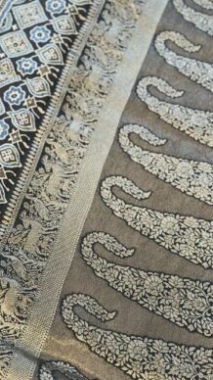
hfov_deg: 15.1
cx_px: 69
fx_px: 804
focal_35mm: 80
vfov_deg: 26.4
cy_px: 244
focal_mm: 6.86
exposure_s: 1/60
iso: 160
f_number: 1.78
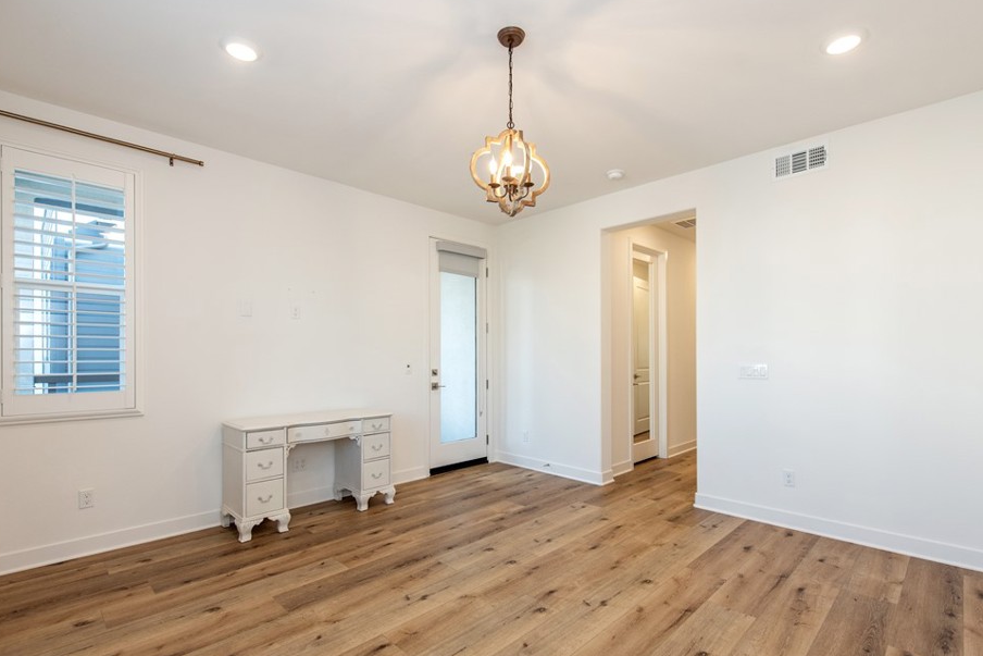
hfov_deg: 93.3
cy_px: 357
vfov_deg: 70.3
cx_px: 497
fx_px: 464
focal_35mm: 17
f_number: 5.6
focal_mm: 15
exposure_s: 1/125
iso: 800
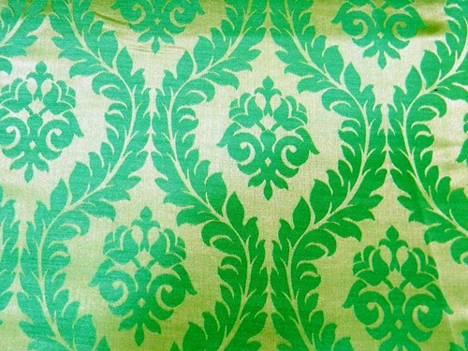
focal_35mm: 53
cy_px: 176
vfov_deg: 27.5
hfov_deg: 36.2
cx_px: 234
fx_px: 717
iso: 400
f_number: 4.4
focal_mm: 9.4
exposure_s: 1/20
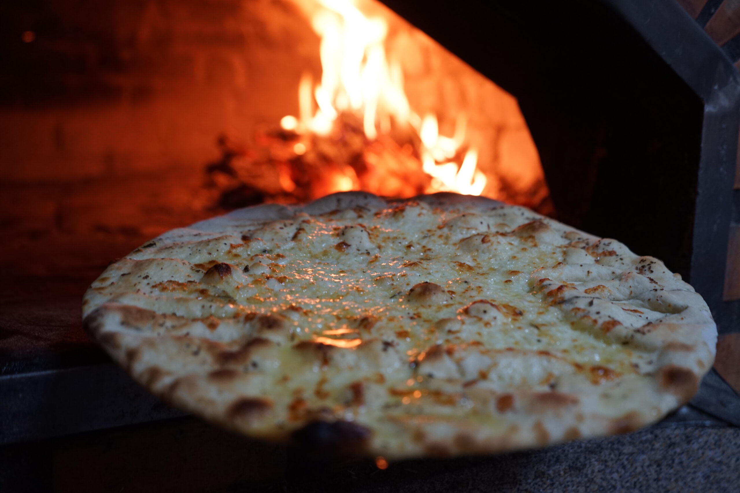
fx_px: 678
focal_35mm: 33
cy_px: 246
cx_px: 370
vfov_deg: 40.0
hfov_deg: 57.2
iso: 1250
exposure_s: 1/60
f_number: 4
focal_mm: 33
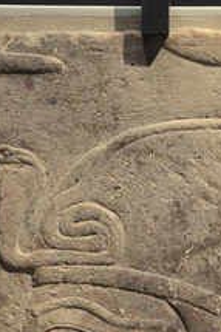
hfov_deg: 7.8
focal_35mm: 176
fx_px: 1623
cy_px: 340
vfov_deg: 11.6
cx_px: 125
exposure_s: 1/20
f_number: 4.5
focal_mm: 38
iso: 1250
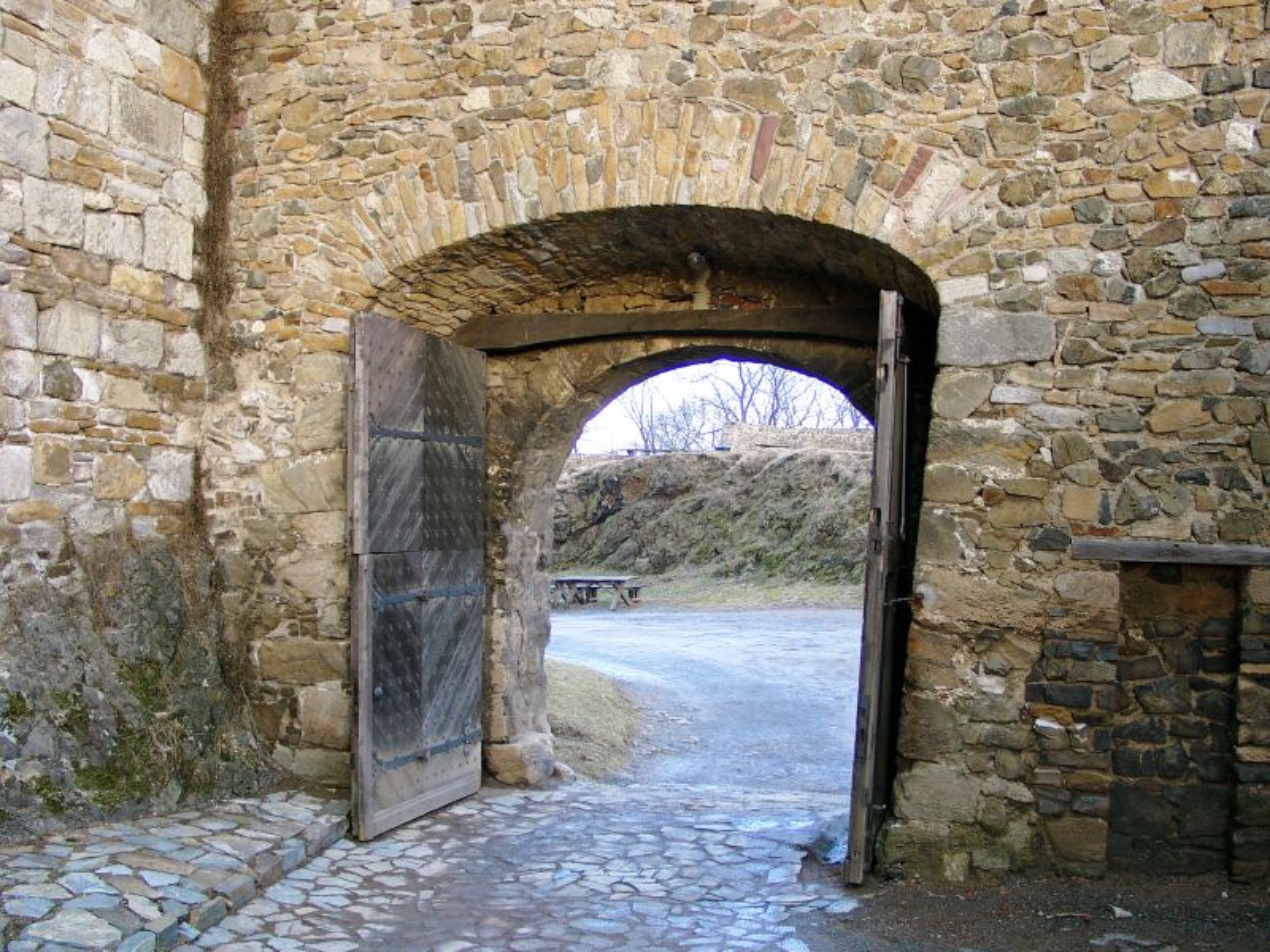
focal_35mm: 34
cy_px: 476
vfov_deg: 41.8
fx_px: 1247
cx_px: 635
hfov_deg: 54.0
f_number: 2
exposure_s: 1/77.8
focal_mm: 7.13
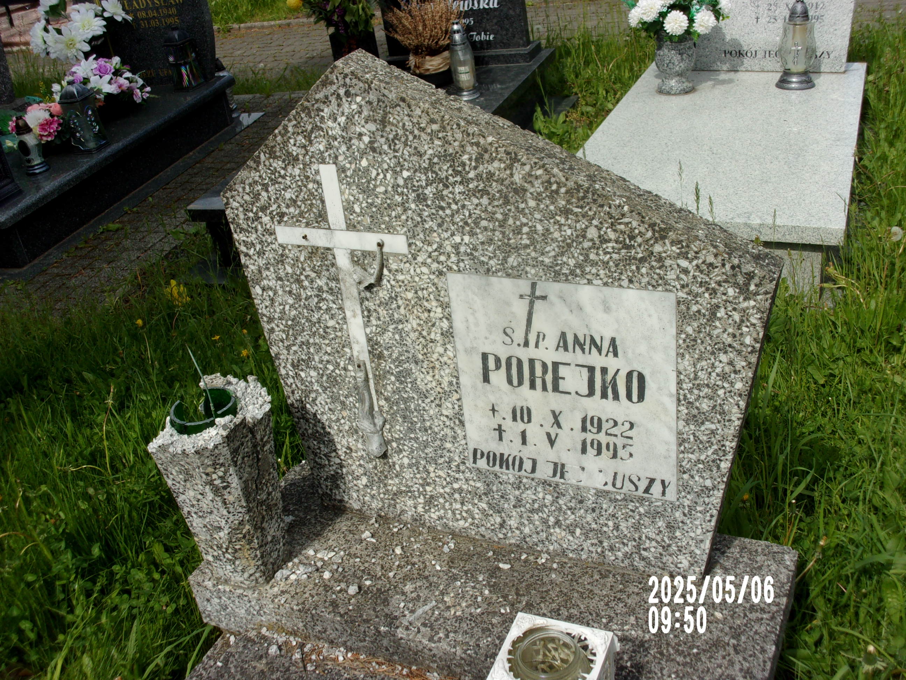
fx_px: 1125
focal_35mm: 43
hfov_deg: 43.9
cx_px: 453
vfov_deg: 33.6
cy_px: 340
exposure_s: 1/80
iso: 80
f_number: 12.5
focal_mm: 7.8
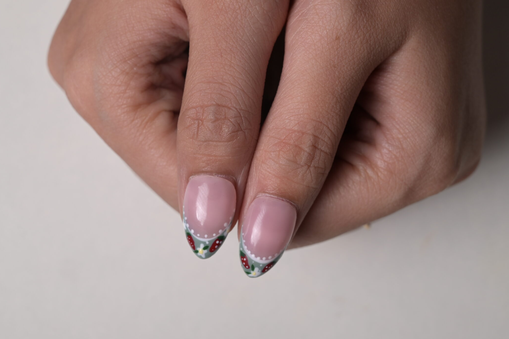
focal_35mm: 78
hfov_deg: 26.0
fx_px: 1103
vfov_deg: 17.5
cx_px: 245
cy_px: 169
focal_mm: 63
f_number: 9
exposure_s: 1/160
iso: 200
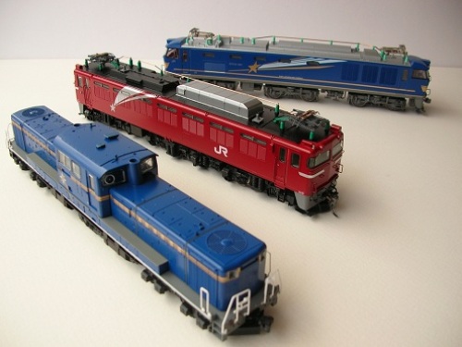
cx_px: 231
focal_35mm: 35
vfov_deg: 40.7
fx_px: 467
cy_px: 174
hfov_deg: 52.6
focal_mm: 5.8
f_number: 2.8
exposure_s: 1/18.8
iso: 50
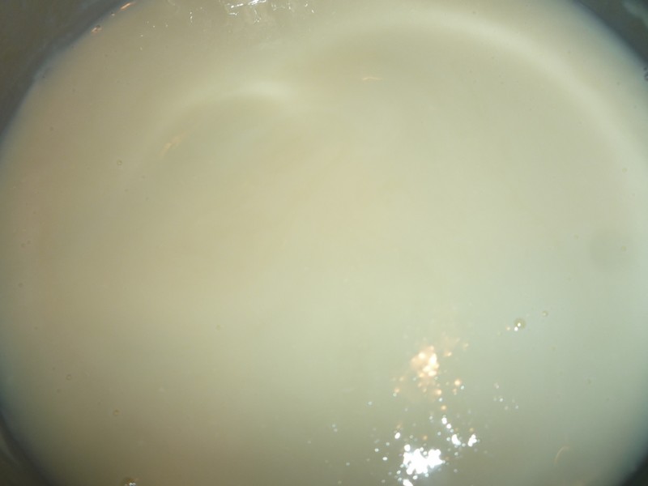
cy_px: 243
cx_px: 324
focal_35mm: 30
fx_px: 562
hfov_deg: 60.0
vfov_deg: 46.8
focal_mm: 5.2
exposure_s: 1/30
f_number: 4
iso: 100
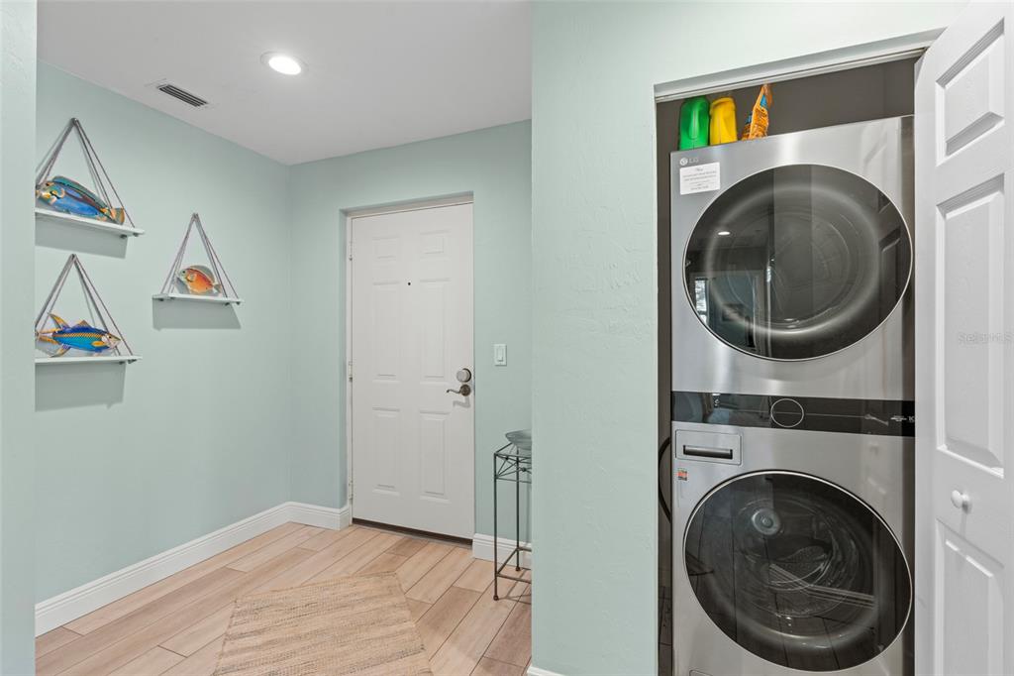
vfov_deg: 73.7
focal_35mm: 16
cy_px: 338
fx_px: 450
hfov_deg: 96.8
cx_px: 507
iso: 400
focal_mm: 16
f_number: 9
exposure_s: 1/1.25
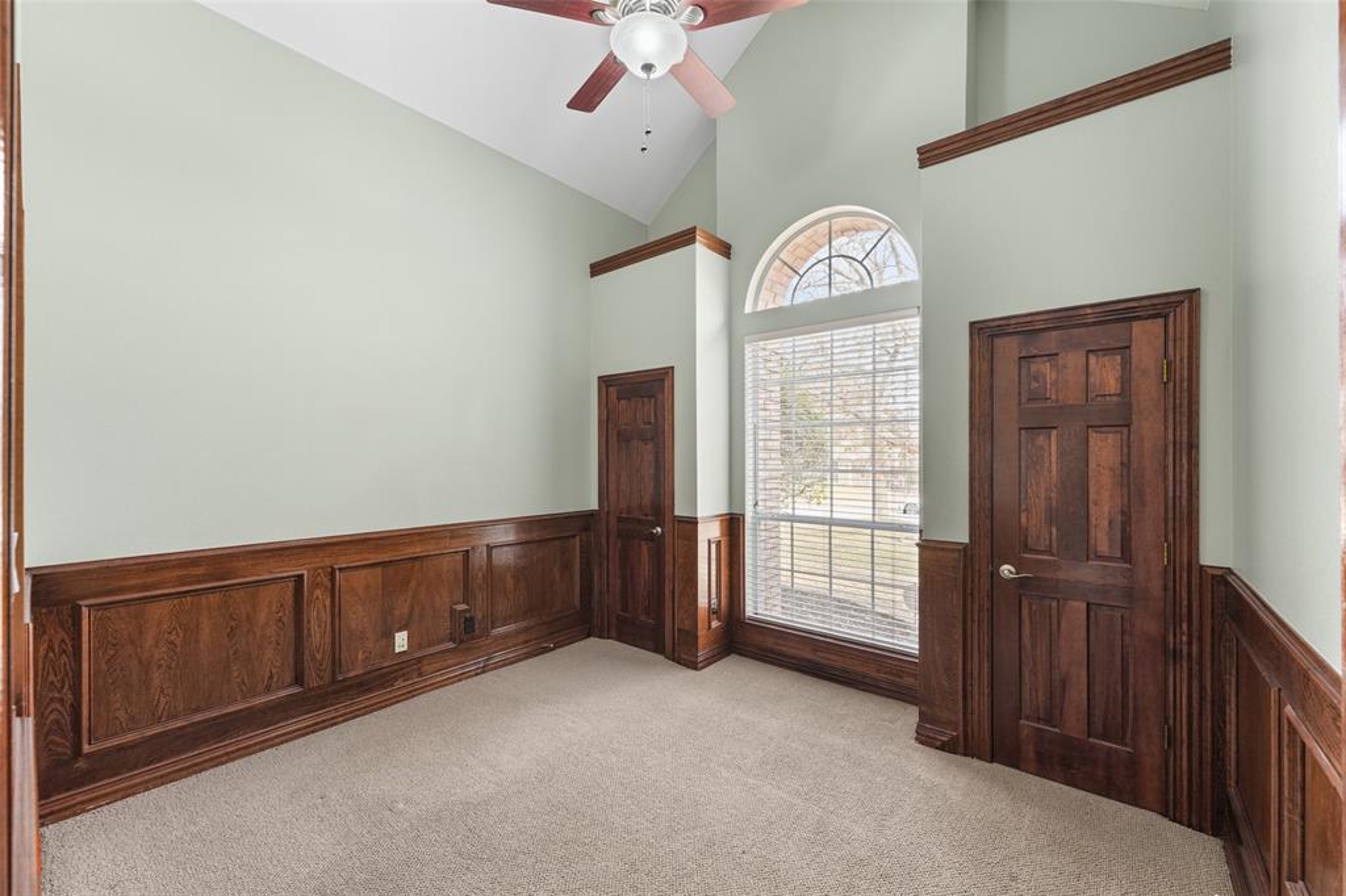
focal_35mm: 14
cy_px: 448
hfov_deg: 104.3
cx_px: 673
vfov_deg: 81.2
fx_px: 523
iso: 640
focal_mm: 14
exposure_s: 1/3
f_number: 9
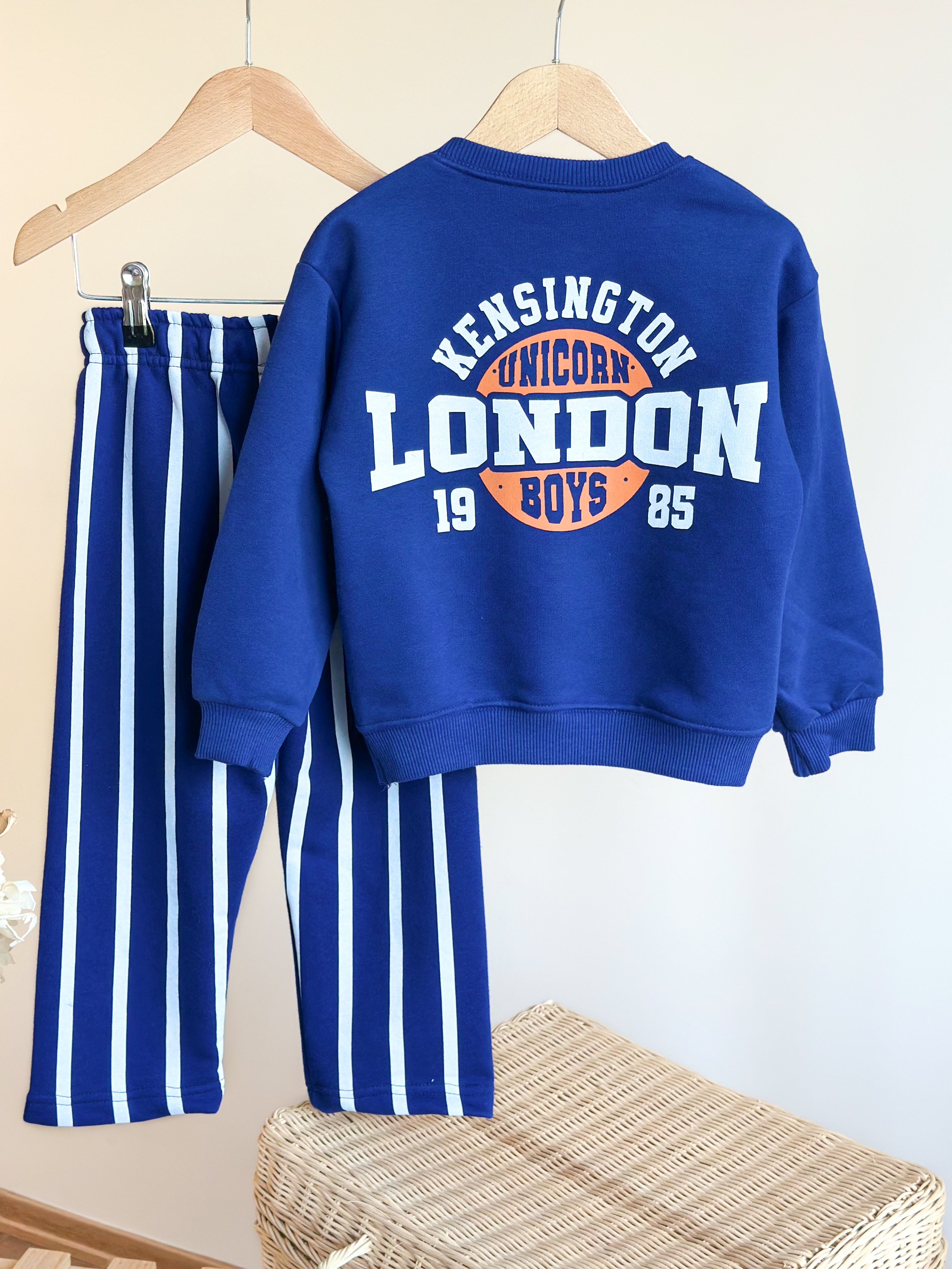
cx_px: 476
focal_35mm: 48
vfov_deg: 39.7
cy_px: 634
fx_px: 1760
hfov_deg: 30.3
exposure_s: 1/80
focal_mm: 6.86
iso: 125
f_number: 1.8
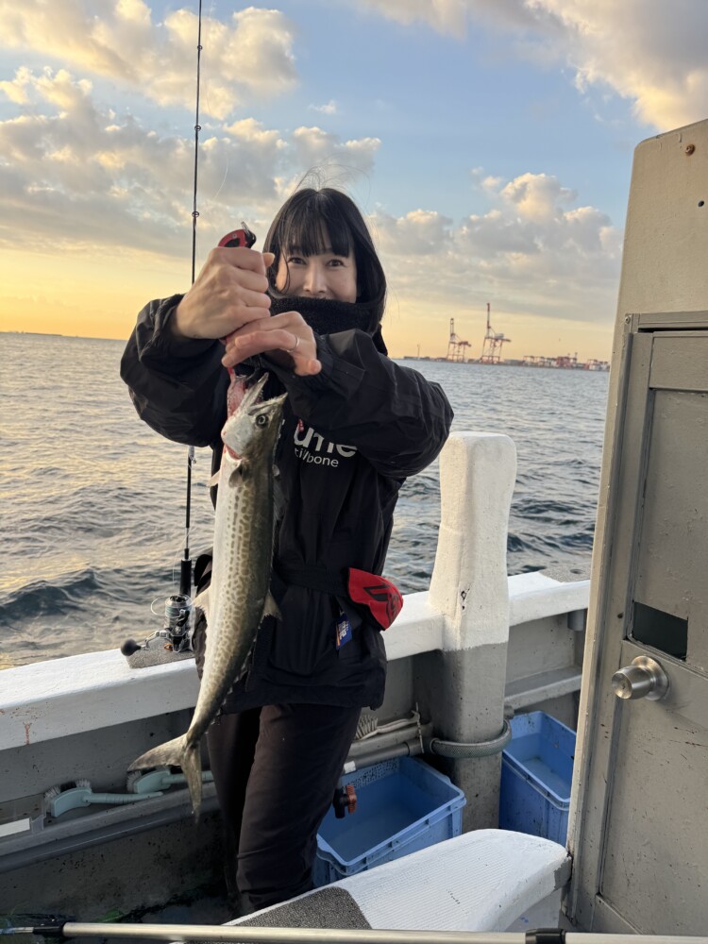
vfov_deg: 71.6
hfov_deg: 56.8
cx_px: 354
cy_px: 472
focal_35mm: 24
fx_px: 654
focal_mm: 6.76
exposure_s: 1/464
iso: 80
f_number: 1.78
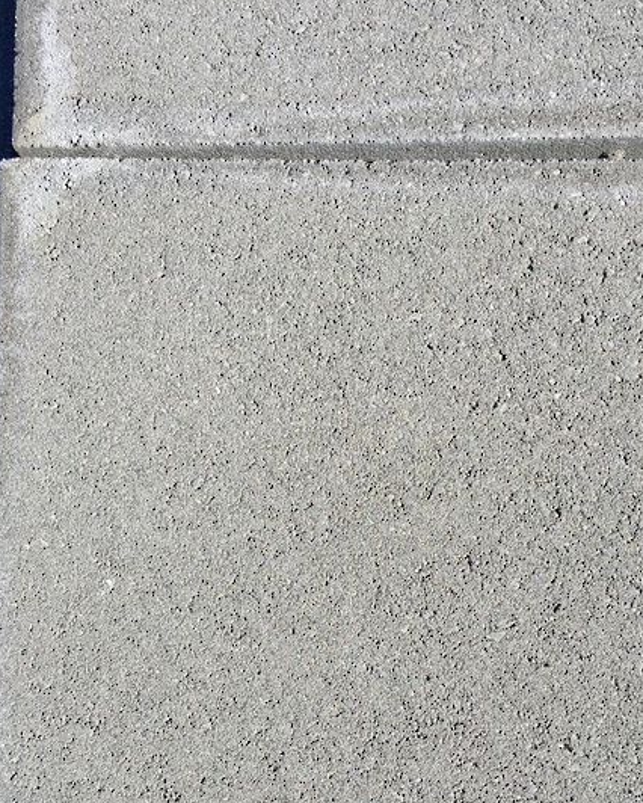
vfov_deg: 46.4
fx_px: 927
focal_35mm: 39
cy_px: 499
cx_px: 338
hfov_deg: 38.2
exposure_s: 1/2326
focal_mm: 4.15
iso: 32
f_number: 2.2
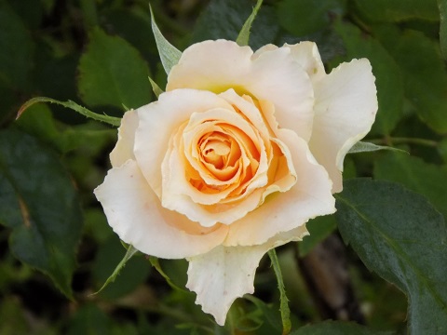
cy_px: 168
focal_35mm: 358
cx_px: 224
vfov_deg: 4.2
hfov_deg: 5.5
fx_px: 4623
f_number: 5.9
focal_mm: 63.7
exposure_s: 1/60
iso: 180
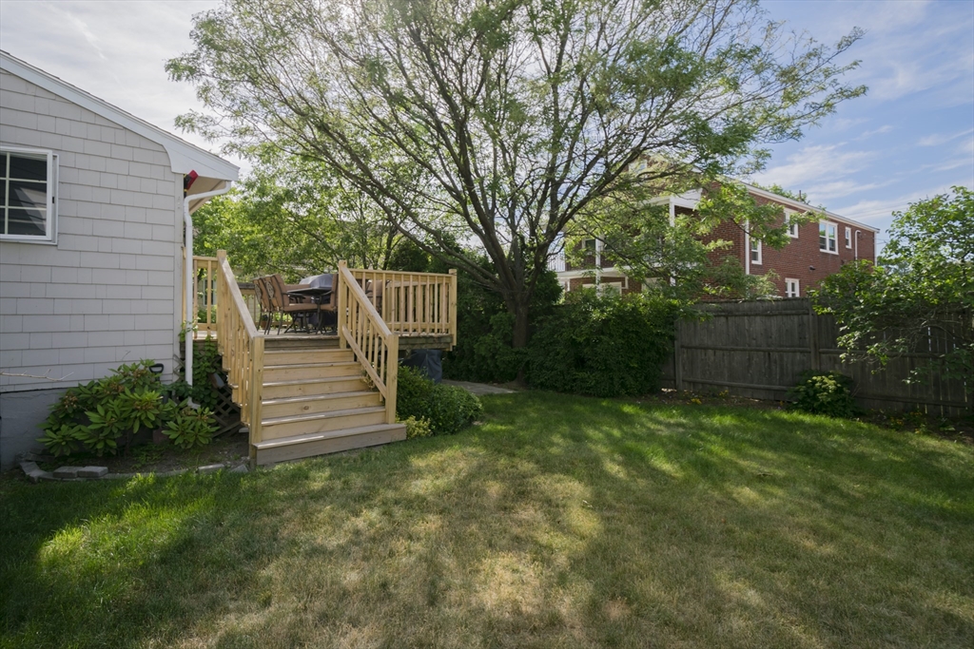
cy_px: 324
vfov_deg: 67.4
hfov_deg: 90.0
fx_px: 487
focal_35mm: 18
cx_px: 487
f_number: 8
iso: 100
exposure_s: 1/250
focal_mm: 12
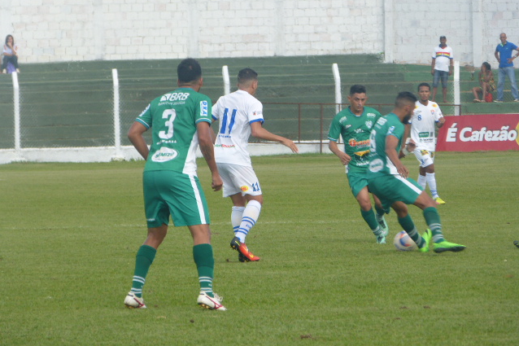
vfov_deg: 4.1
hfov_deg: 6.2
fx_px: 4785
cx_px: 260
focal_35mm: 332
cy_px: 183
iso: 100
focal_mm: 57.2
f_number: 4.1
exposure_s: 1/400
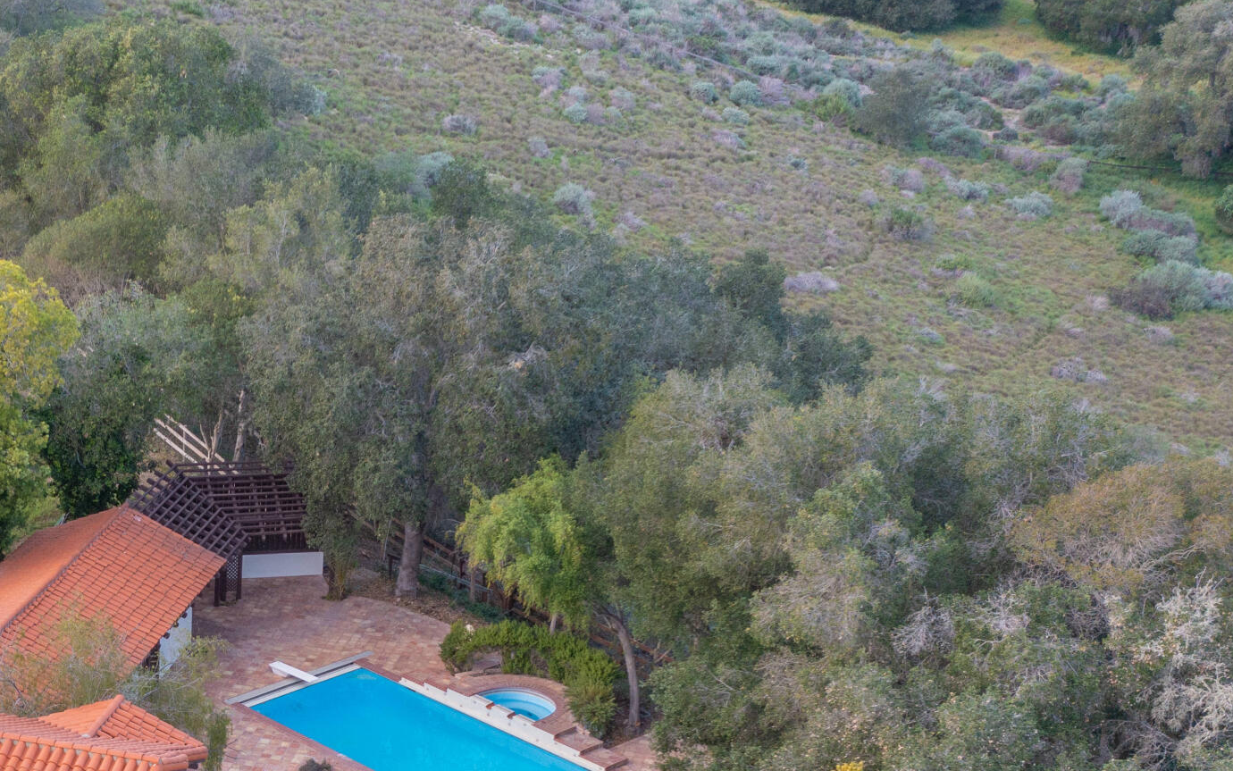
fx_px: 2084
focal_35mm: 62
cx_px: 75
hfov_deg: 31.1
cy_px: 877
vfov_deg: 19.9
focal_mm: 10.26
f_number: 4
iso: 100
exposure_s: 1/120
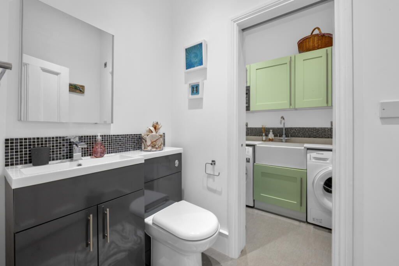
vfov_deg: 81.1
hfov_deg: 104.3
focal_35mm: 14
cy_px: 133
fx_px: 155
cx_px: 200
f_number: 16
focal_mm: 14
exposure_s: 1/1.25
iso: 200
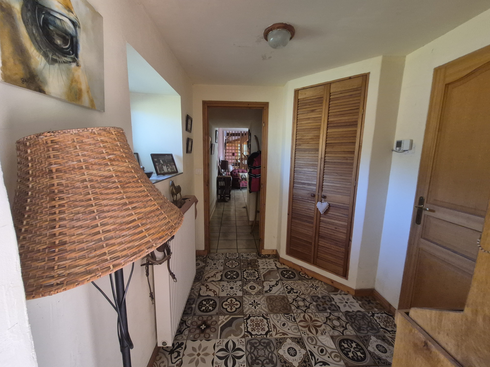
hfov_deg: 106.2
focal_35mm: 13
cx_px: 245
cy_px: 184
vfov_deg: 89.9
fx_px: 184
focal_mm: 1.74
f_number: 2.2
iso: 500
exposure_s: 1/100
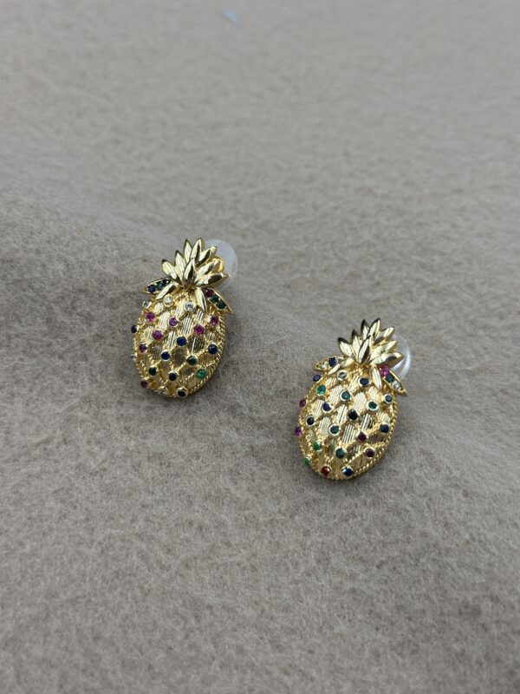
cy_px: 347
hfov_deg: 30.3
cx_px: 260
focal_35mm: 48
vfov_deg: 39.7
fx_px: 961
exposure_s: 1/511
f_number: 1.78
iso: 80
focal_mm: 6.86
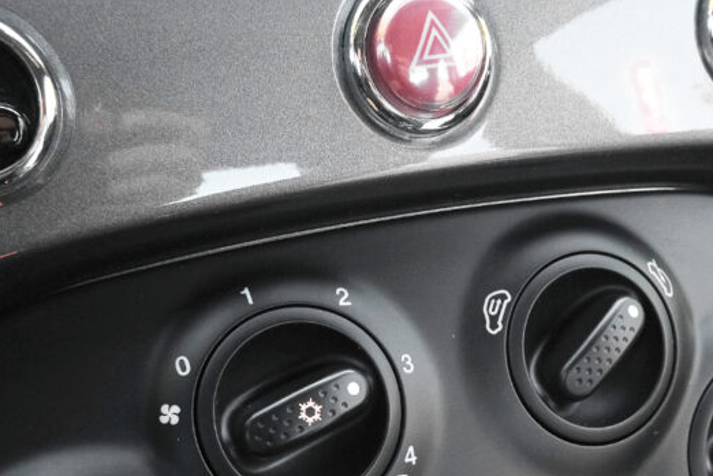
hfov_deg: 38.8
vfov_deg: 25.4
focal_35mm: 51
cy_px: 455
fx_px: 1010
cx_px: 407
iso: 2000
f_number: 9
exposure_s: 1/100
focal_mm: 17.5
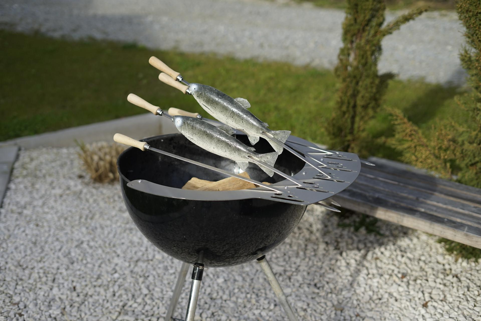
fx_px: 668
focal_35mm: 50
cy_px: 160
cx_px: 240
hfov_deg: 39.6
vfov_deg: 27.0
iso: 100
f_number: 2.5
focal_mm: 50
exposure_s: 1/1600
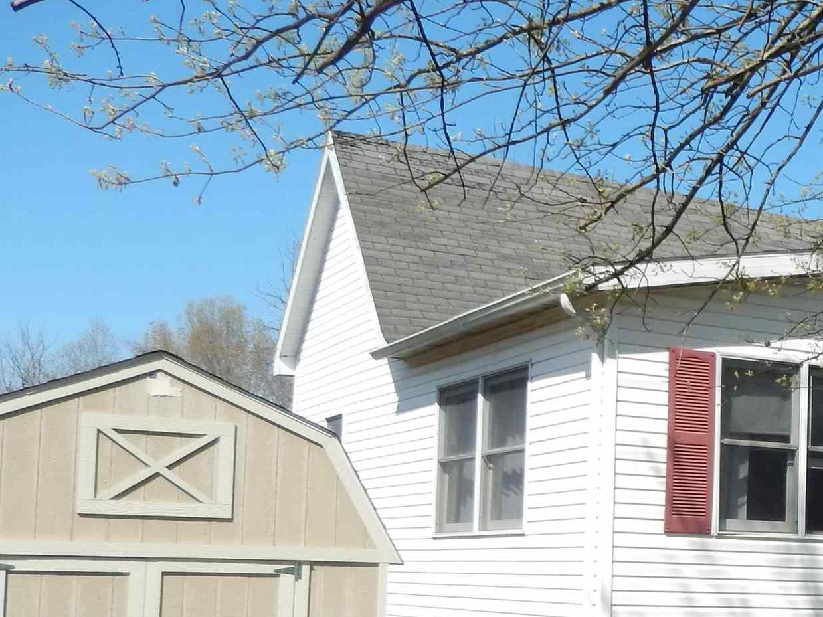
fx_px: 1474
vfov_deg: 23.2
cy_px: 509
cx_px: 877
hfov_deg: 28.7
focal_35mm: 62
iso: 125
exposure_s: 1/1250
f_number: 3.4
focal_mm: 4.5
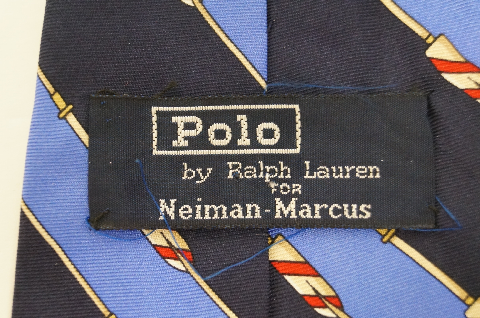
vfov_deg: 20.1
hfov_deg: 29.9
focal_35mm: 68
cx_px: 240
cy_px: 159
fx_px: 899
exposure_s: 1/50
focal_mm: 45
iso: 3200
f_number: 5.6
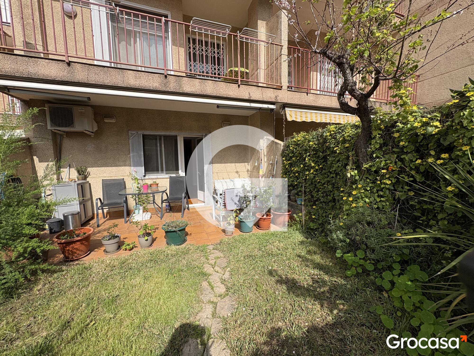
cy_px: 178
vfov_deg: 85.7
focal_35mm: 14
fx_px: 192
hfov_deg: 102.1
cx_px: 237
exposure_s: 1/1370
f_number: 2.2
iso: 40
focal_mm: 2.22
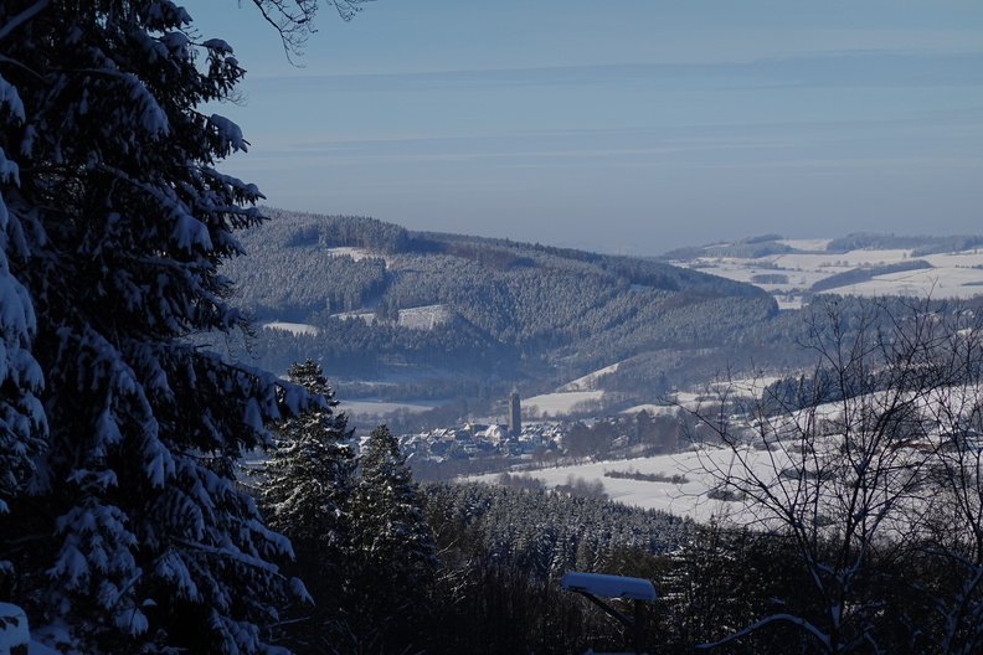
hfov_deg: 10.3
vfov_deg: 6.9
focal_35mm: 200
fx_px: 5461
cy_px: 328
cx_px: 492
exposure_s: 1/1000
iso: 100
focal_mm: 72
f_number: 5.6
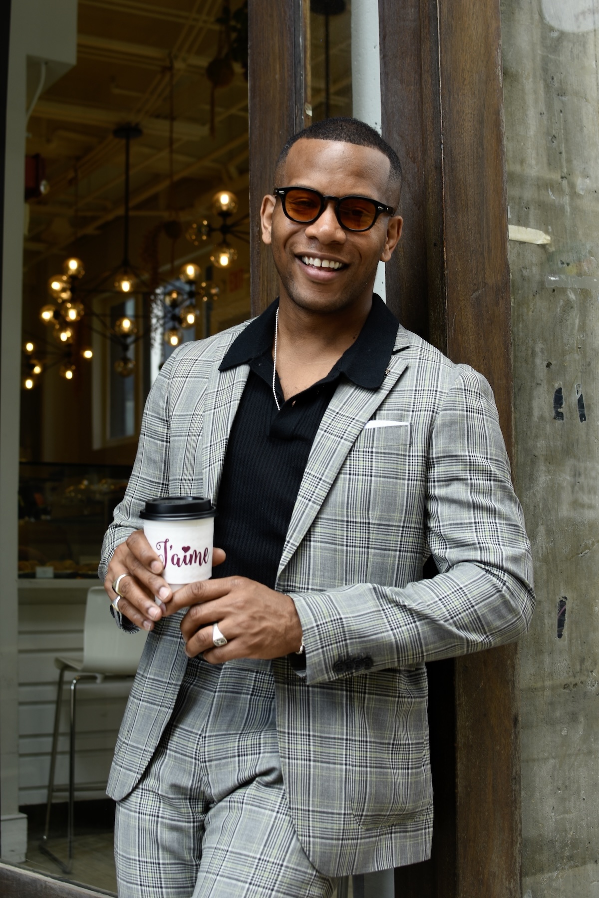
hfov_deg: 25.8
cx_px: 300
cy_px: 449
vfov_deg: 37.9
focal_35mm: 52
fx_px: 1310
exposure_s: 1/60
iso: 100
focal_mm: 35
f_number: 5.6
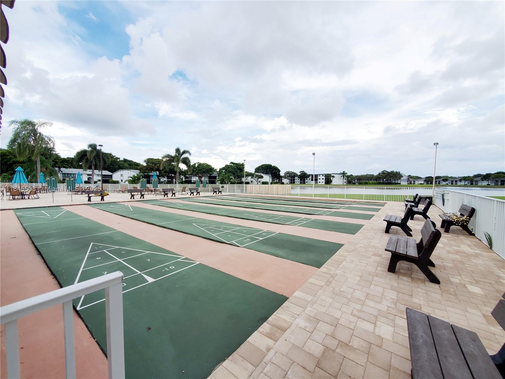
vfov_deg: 89.9
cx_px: 252
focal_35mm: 13
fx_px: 190
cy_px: 190
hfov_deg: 106.2
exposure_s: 1/801
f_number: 2.2
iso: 50
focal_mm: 1.8
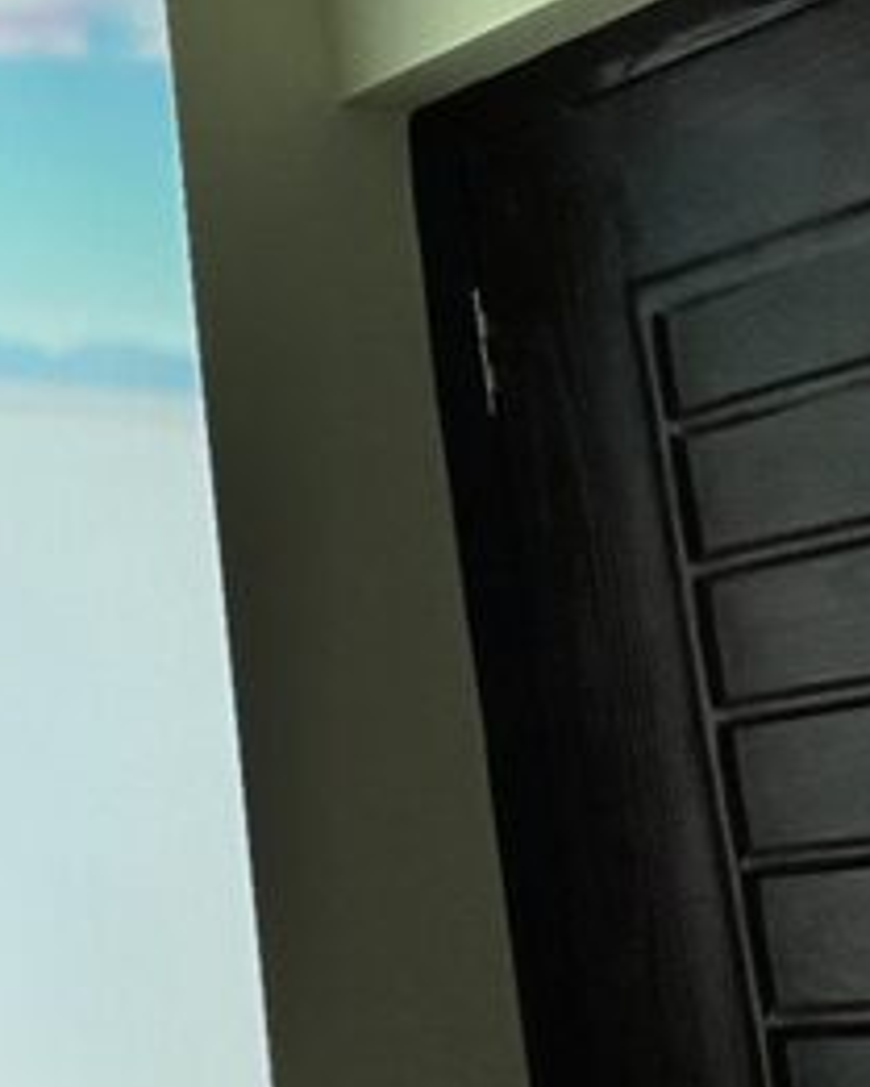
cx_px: -845
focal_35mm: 92
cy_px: 121
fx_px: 2959
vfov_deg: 20.4
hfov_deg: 14.2
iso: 250
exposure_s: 1/66
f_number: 1.78
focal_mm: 6.86
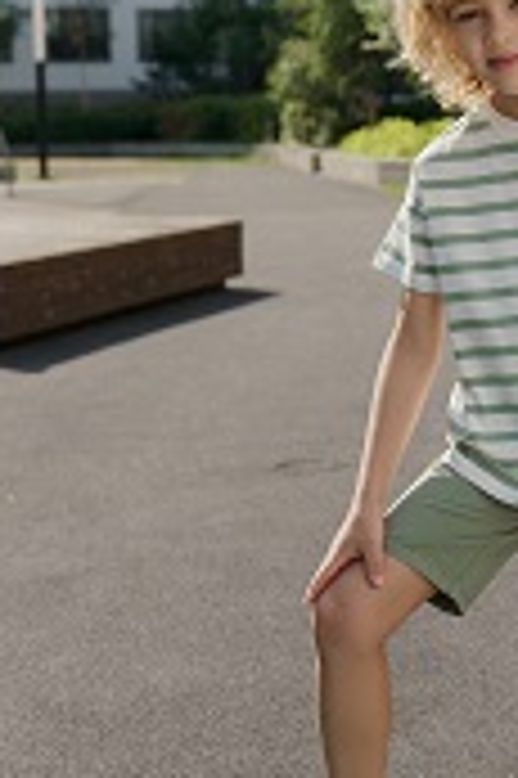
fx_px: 2162
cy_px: 218
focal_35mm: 100
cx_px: 617
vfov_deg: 20.3
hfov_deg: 13.3
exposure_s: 1/1250
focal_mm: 35
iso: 100
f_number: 3.2
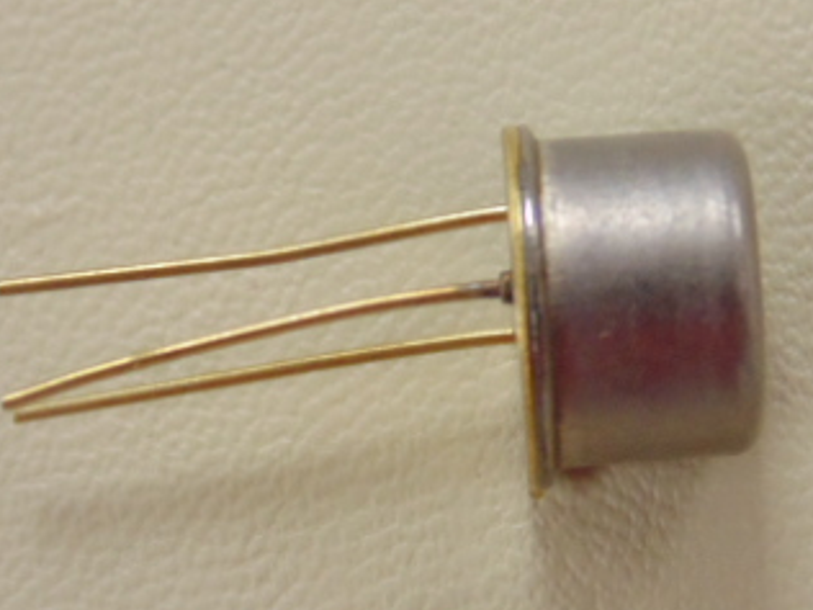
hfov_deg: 8.2
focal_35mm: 241
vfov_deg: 6.2
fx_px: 5660
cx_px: 406
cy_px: 278
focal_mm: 21.3
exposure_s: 1/30
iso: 400
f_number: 4.8
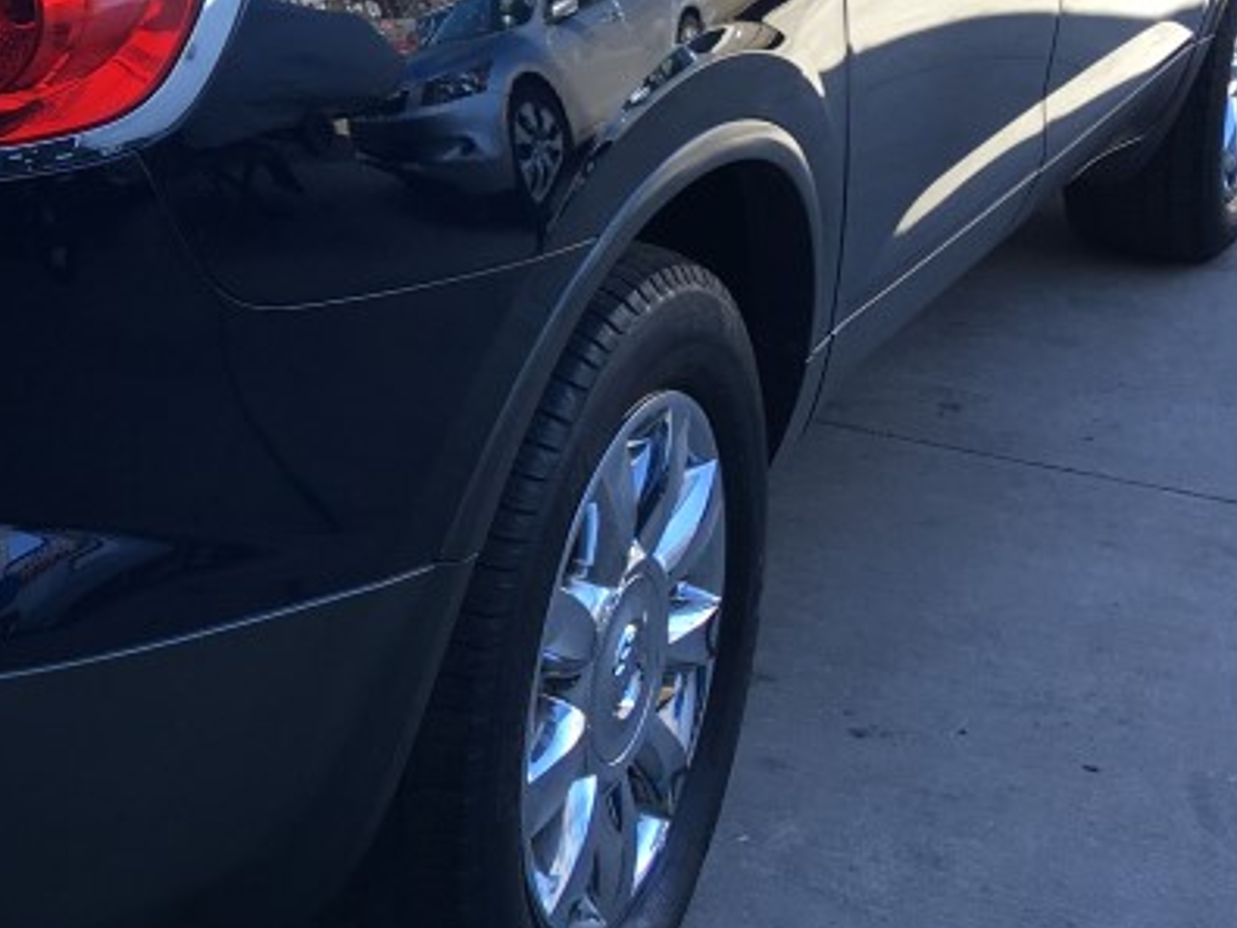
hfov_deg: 24.5
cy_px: 122
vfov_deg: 19.3
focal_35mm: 75
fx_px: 2680
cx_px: -81
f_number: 2.2
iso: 25
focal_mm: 4.15
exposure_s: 1/155
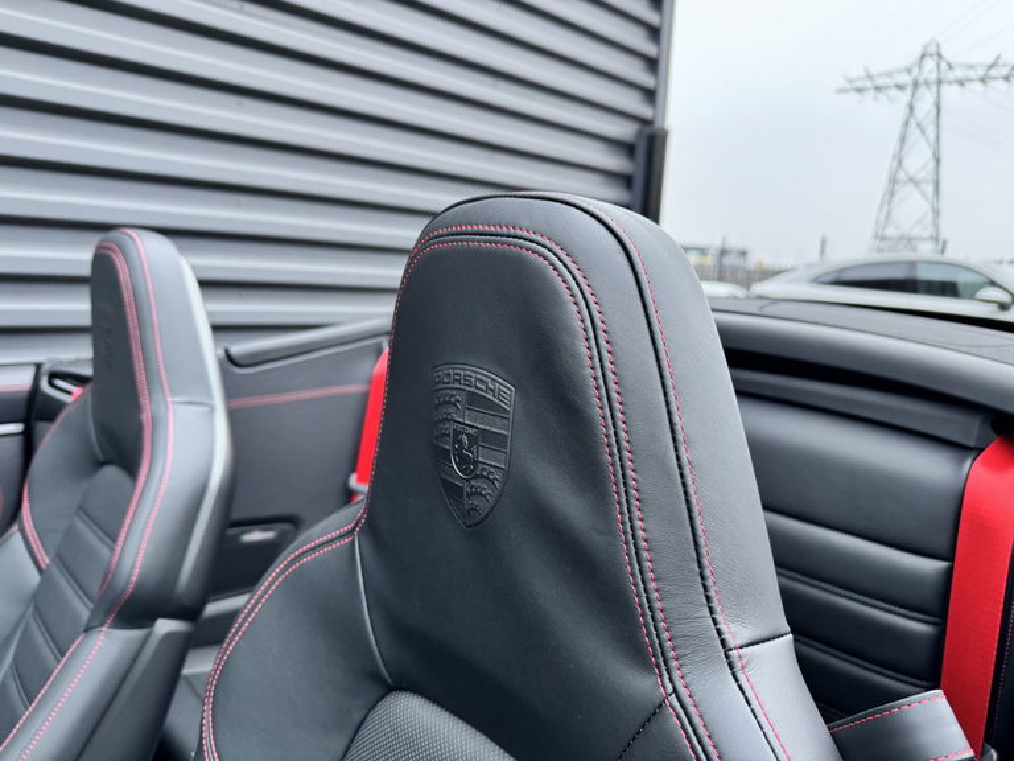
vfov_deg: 56.8
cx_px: 507
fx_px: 703
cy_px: 380
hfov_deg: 71.6
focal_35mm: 24
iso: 200
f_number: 1.78
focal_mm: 6.76
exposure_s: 1/96
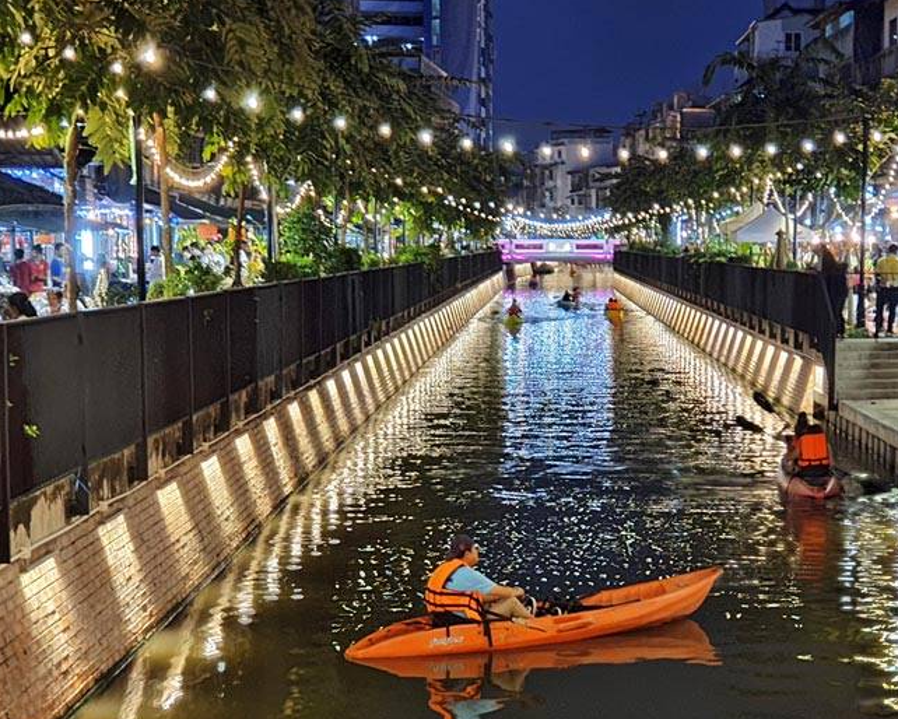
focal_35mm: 73
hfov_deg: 26.0
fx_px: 1941
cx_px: 569
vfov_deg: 21.0
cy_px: 376
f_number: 6.3
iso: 100
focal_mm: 52
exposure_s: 1/200
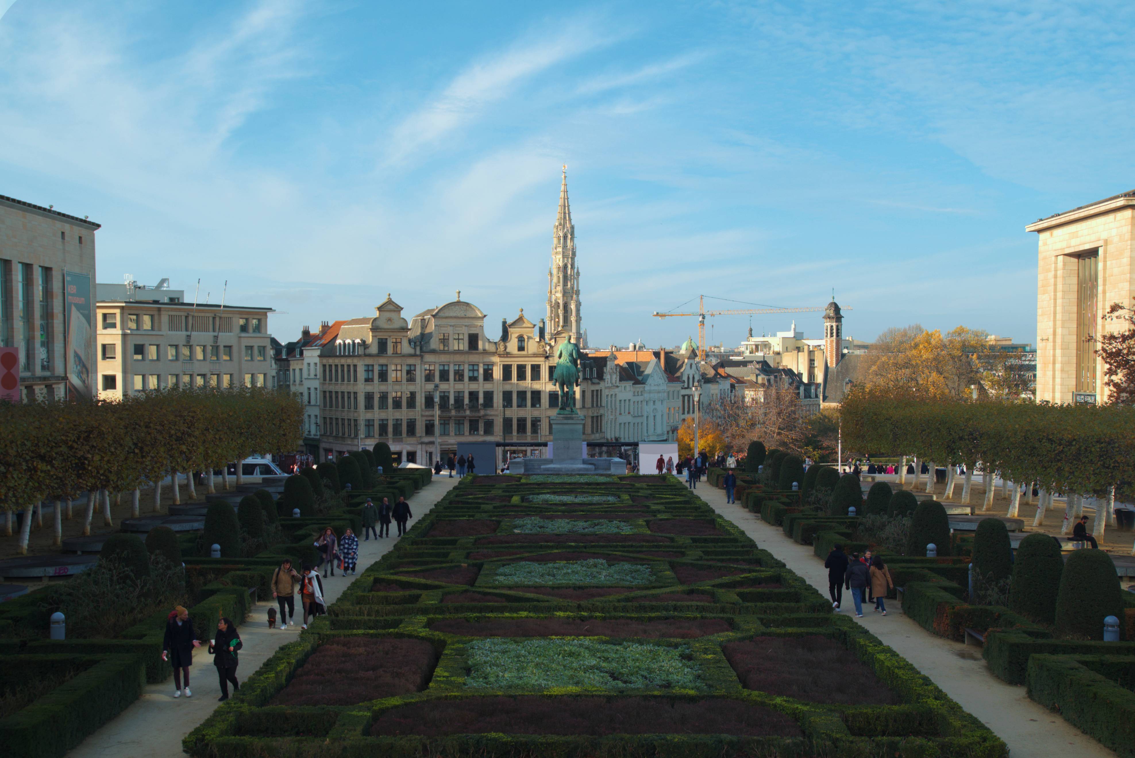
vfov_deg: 32.7
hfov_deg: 47.4
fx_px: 1293
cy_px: 379
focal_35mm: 41
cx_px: 568
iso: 100
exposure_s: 1/100
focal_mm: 41
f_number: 7.1
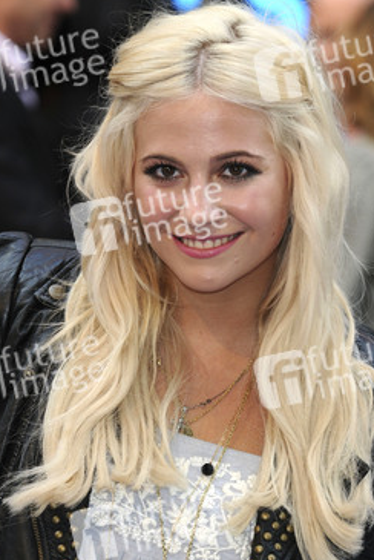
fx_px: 3959
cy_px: 296
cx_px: 194
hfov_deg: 5.4
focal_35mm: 255
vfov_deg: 8.1
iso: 400
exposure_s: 1/250
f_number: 5.6
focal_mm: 155
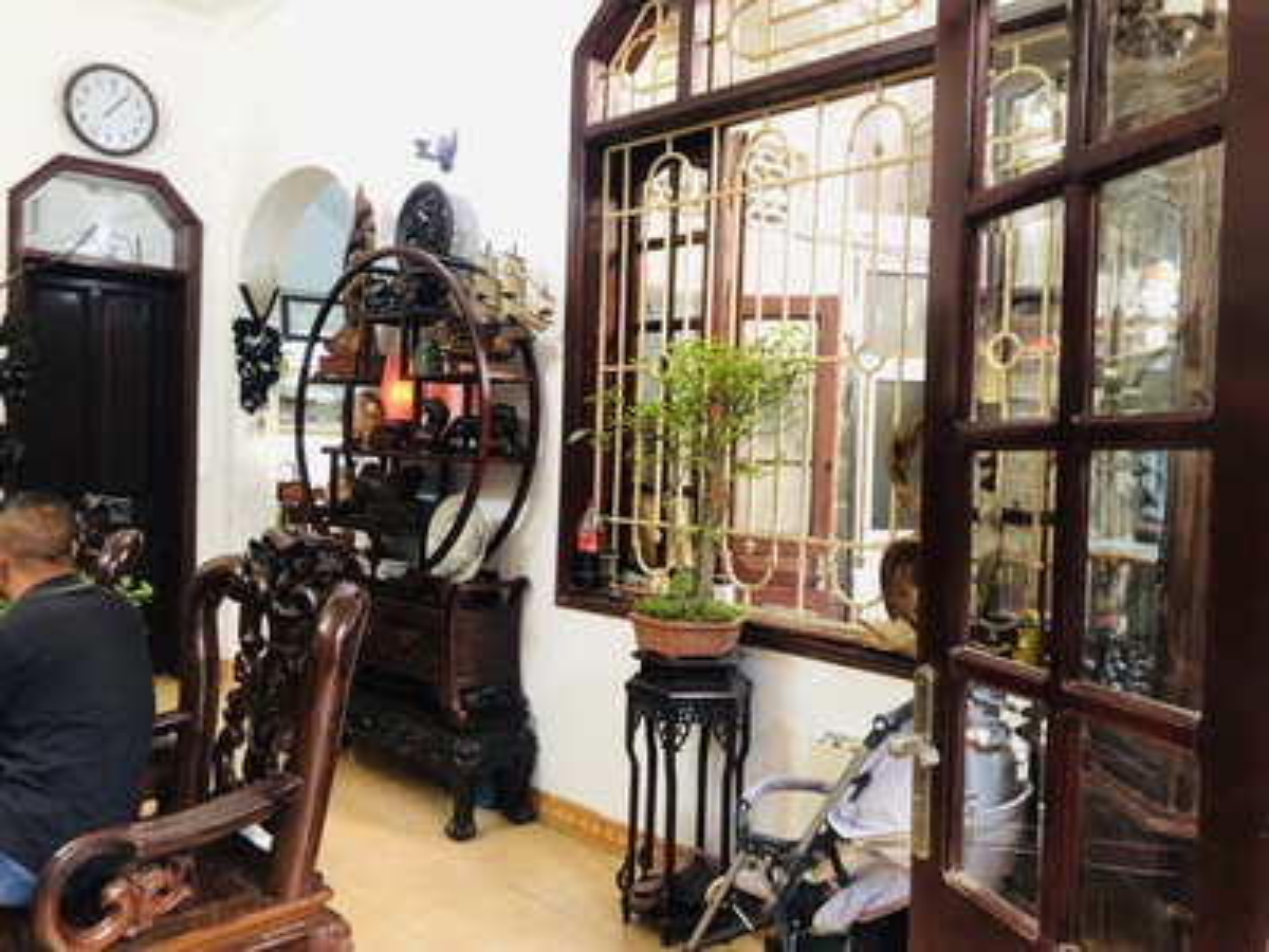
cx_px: 634
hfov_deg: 63.4
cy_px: 476
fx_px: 1026
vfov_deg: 49.7
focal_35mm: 28
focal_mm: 3.99
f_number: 1.8
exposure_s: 1/13
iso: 100
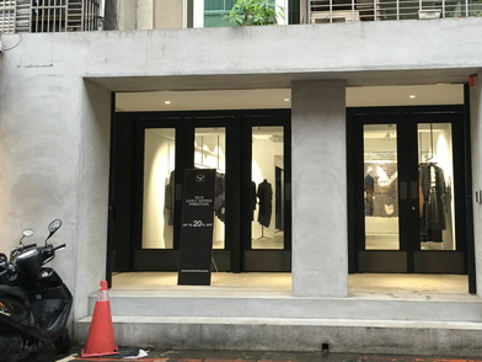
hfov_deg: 49.7
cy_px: 156
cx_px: 295
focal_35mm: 37
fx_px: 515
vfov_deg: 38.6
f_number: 2.2
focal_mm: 4.15
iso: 50
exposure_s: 1/15
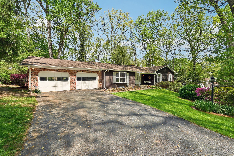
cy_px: 78
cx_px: 117
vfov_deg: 81.2
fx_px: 91
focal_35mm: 14
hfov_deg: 104.3
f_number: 8
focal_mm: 14
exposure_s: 1/200
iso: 100
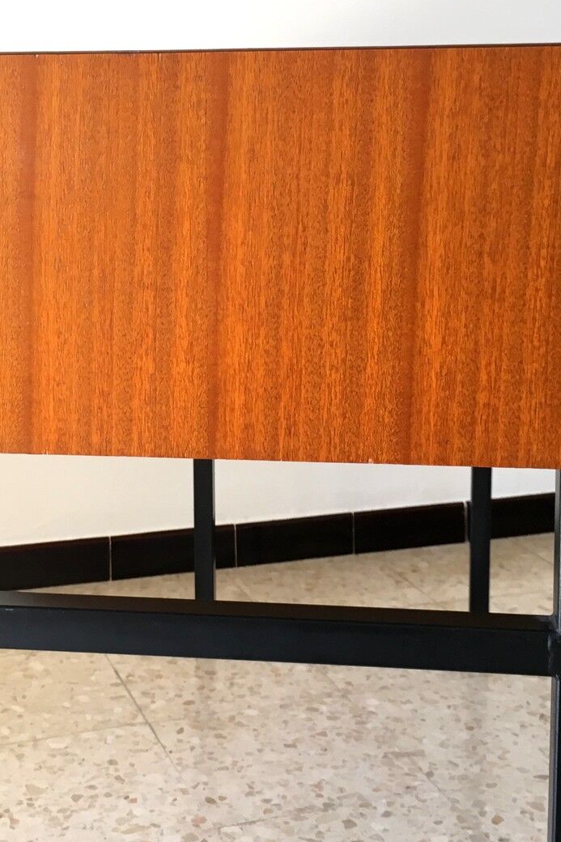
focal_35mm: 58
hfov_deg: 23.3
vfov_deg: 34.3
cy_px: 307
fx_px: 1356
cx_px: 219
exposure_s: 1/33
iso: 80
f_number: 2.2
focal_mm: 4.15
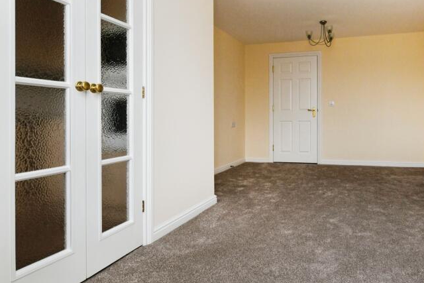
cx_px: 285
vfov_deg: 53.0
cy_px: 123
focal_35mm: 24
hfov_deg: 71.4
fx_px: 283
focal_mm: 15
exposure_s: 1/60
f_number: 8
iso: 800
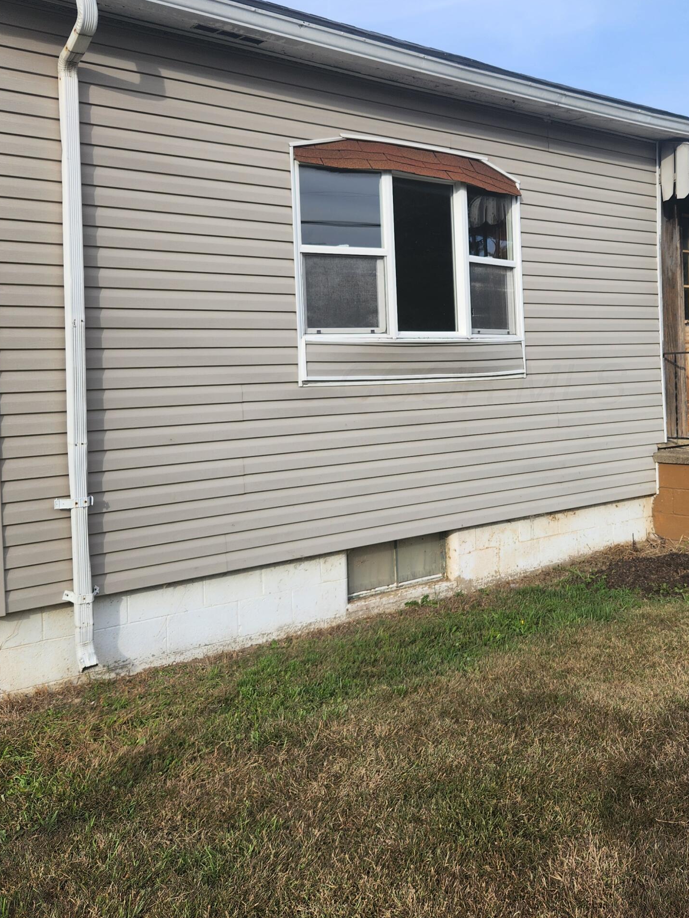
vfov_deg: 51.1
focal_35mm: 36
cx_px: 482
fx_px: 955
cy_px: 383
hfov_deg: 39.0
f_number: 1.8
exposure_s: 1/777
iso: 20
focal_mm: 5.4
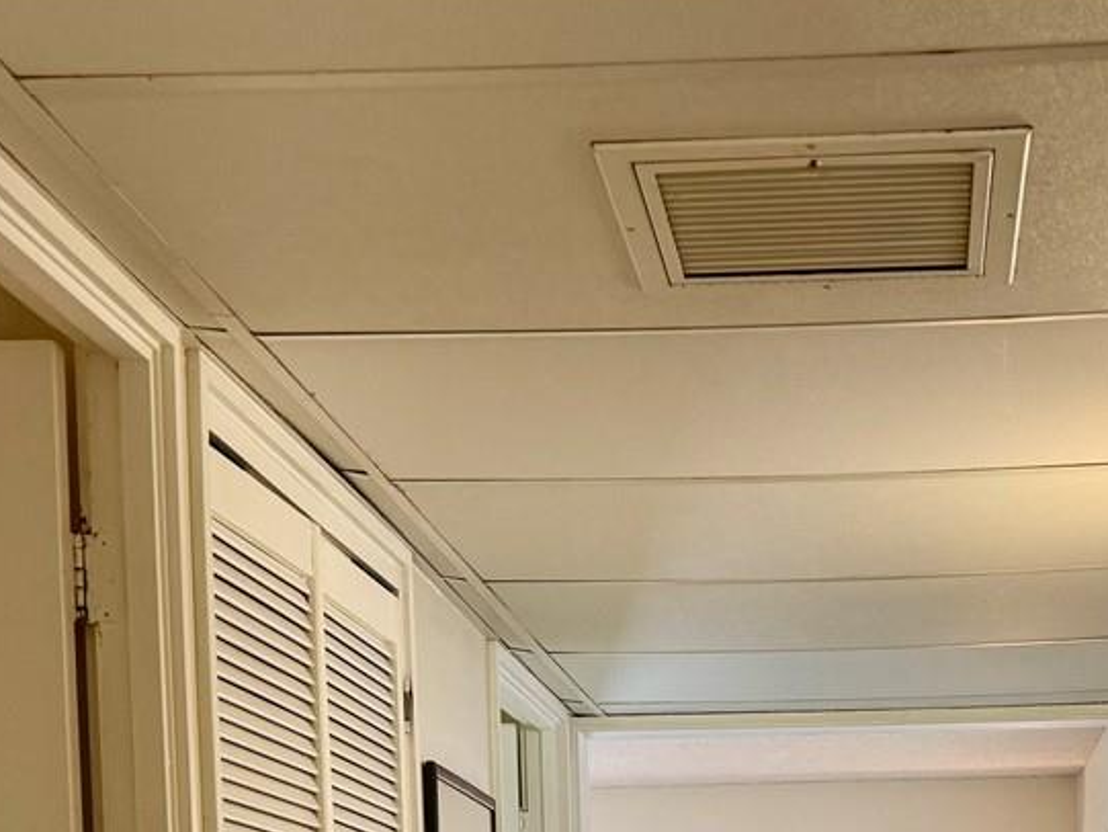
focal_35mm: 71
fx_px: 2273
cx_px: 823
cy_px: 1209
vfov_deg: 18.6
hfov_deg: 27.0
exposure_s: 1/60
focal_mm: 6.76
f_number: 1.78
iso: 125
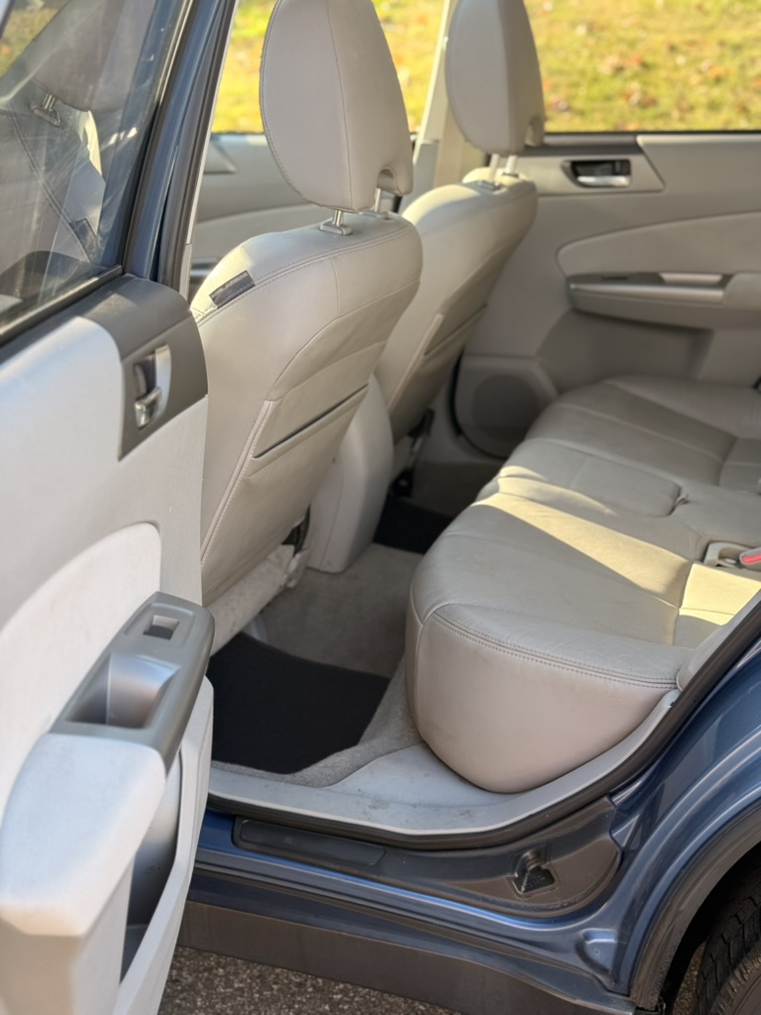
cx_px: 380
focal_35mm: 48
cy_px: 508
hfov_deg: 30.3
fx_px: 1407
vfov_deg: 39.7
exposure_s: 1/268
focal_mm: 6.76
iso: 100
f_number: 1.78
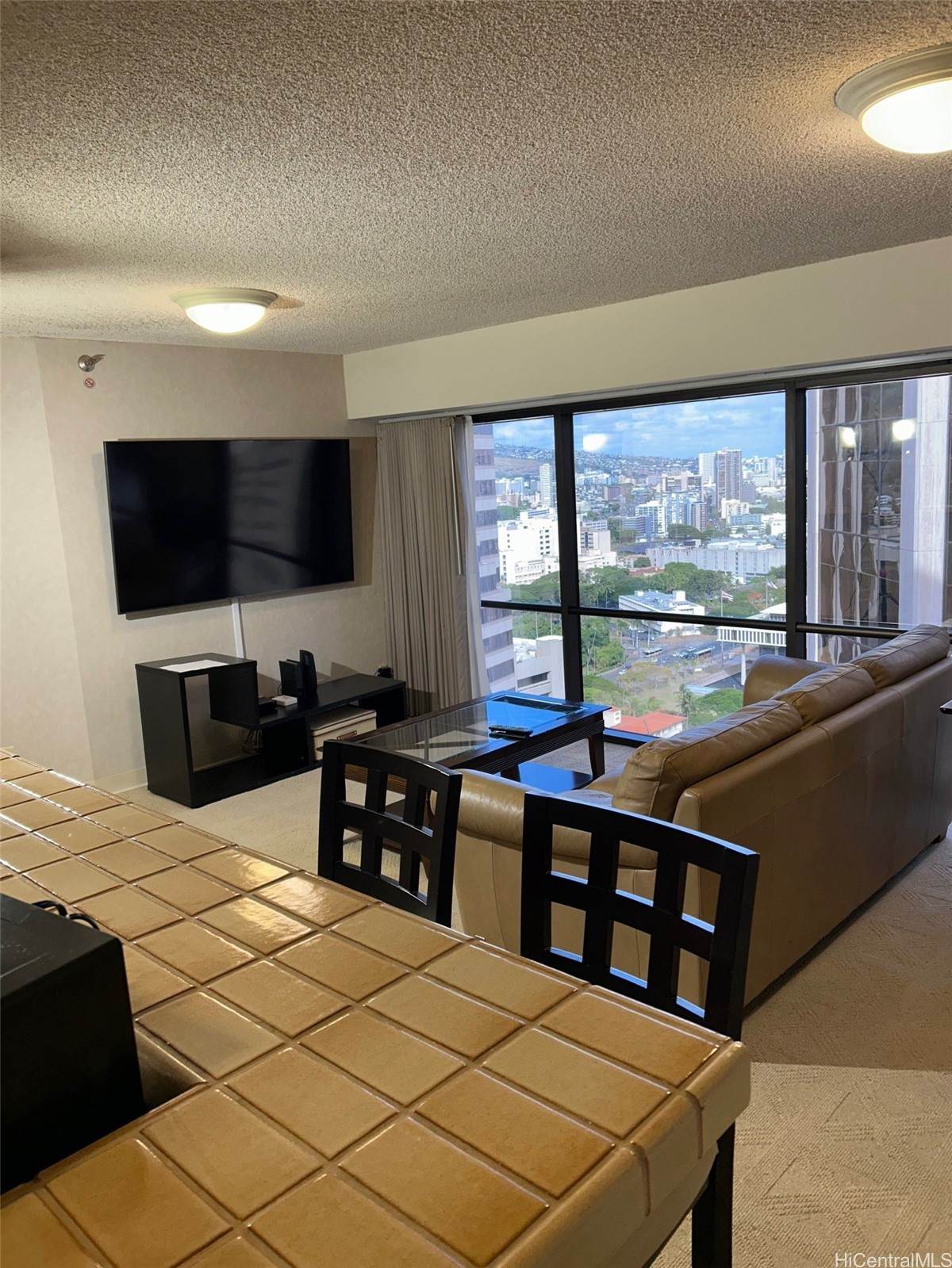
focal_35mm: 26
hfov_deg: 53.1
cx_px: 476
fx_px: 953
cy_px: 634
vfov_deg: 67.3
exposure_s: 1/120
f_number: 1.5
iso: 80
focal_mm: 5.7
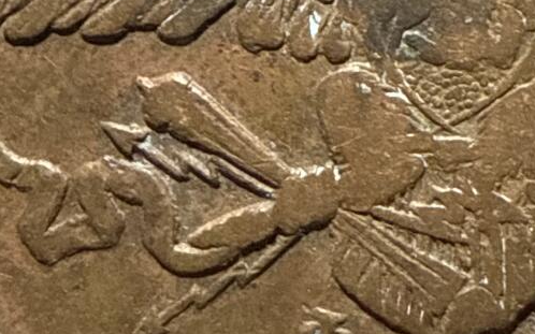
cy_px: -13
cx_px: 448
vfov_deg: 14.0
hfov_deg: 22.2
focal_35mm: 92
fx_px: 1341
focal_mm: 2.22
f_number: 2.2
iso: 400
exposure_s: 1/66
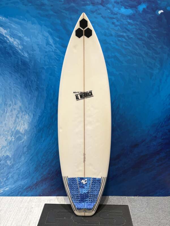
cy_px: 113
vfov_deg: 67.3
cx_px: 85
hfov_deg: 53.1
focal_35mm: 26
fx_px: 170
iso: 50
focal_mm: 5.96
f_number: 1.6
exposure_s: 1/122
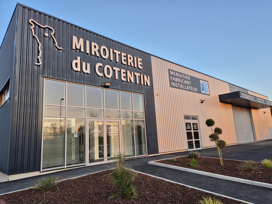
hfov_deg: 71.6
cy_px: 106
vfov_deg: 56.8
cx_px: 141
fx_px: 189
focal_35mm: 24
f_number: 1.8
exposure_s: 1/180
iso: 32
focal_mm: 5.4
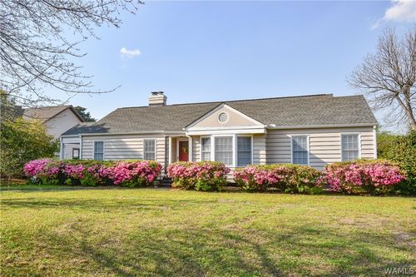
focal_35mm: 26
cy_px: 138
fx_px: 295
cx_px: 208
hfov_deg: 70.5
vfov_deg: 50.4
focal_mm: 17
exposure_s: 1/500
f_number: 11
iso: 400
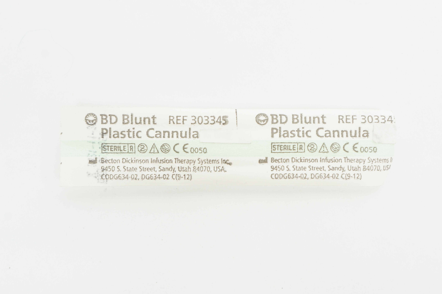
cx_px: 221
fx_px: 773
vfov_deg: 21.5
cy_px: 147
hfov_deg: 31.9
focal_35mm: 63
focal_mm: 42
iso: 400
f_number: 8
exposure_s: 1/15
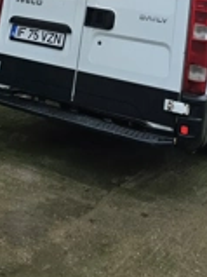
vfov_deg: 28.9
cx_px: 77
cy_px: -54
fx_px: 463
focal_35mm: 58
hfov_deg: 25.1
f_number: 1.7
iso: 100
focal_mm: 6.3
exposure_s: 1/190
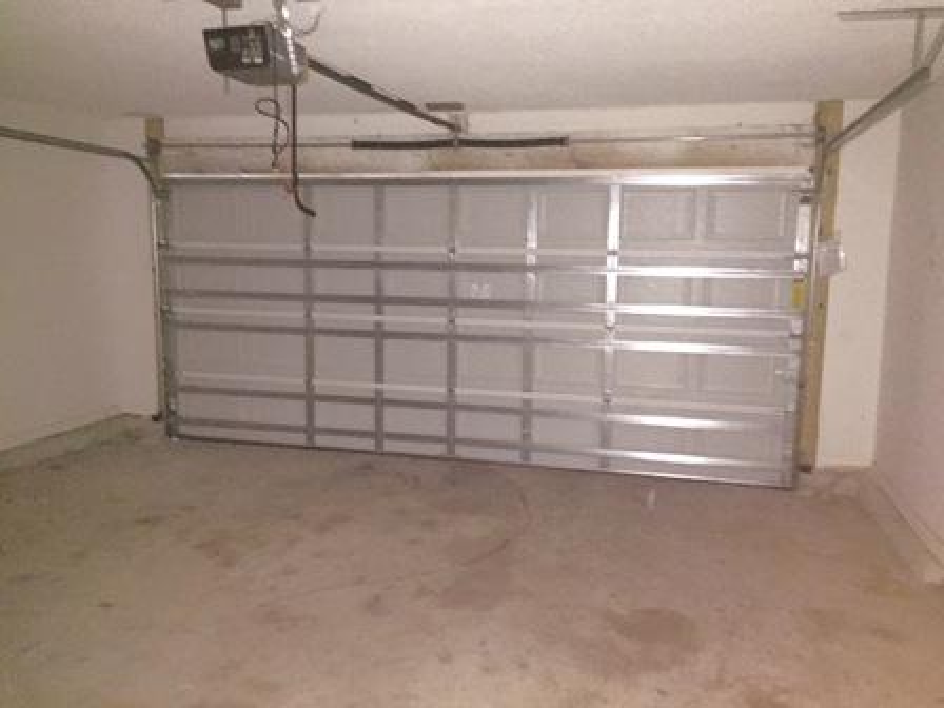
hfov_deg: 61.7
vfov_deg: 48.2
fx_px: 791
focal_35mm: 29
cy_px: 354
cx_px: 472
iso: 1000
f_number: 2.2
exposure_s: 1/16
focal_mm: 4.15
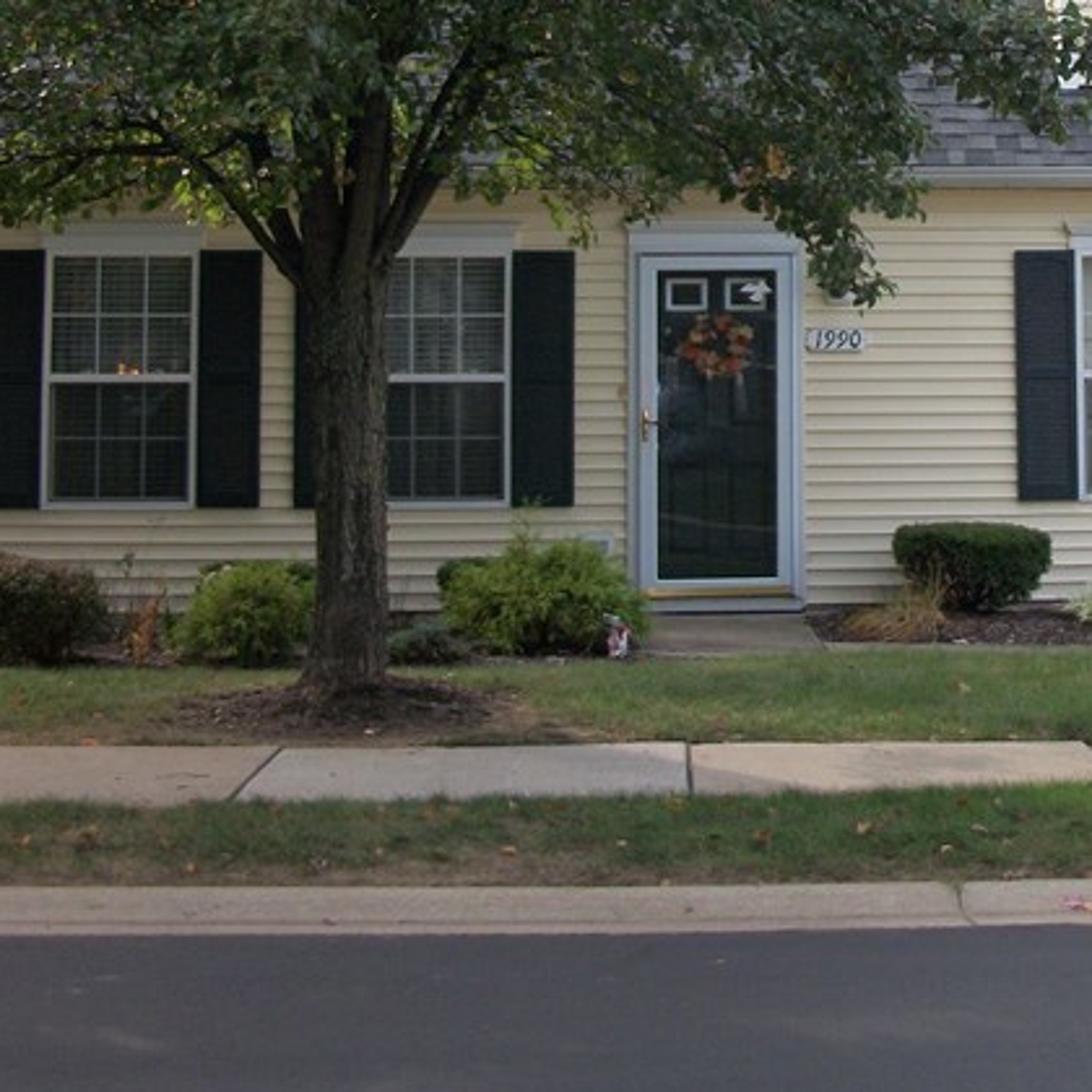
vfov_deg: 24.5
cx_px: 988
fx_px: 2463
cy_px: 166
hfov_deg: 24.3
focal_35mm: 69
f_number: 2.9
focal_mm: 5.7
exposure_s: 1/320
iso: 80
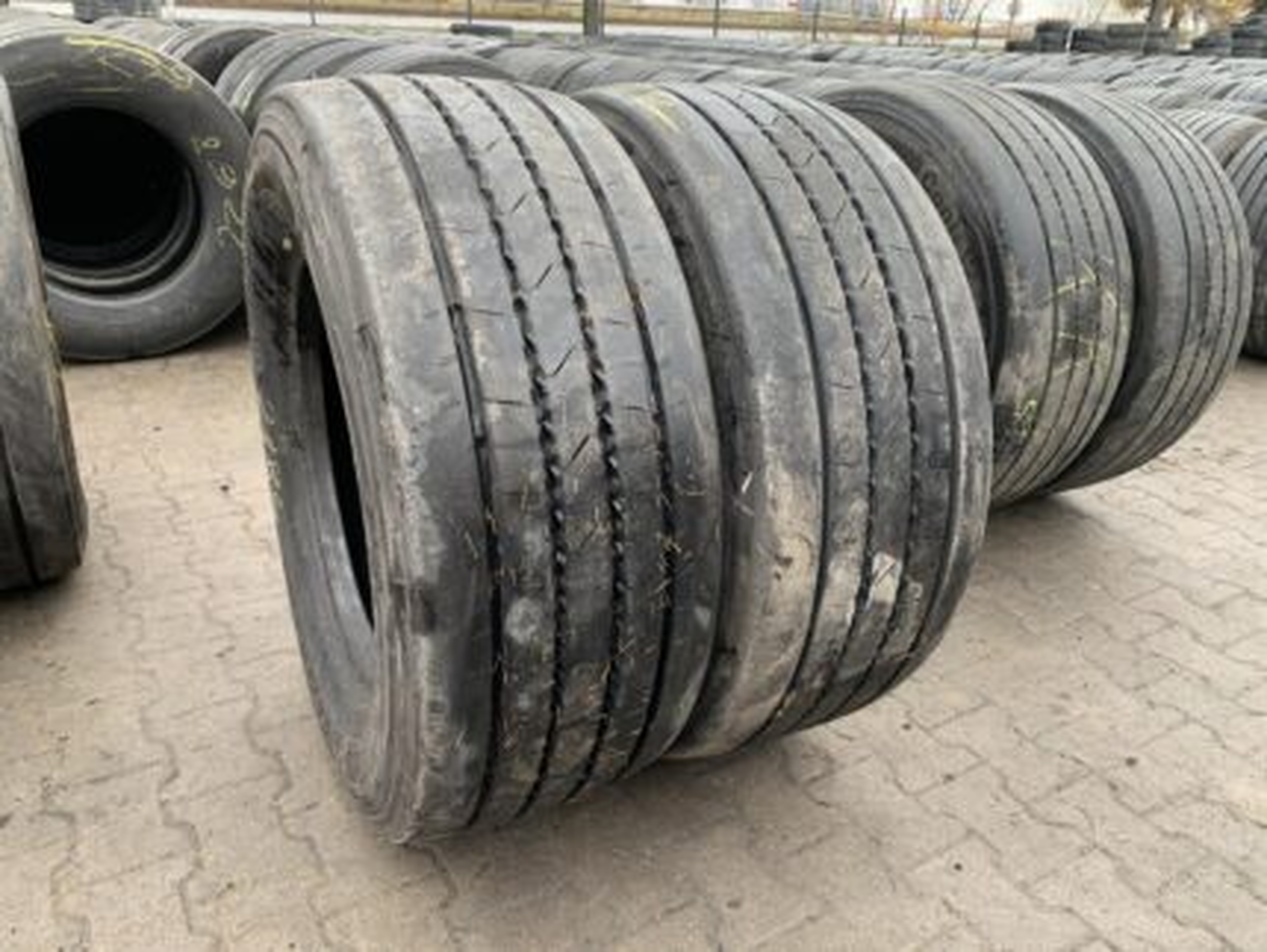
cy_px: 476
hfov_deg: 67.3
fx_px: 952
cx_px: 634
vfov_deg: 53.1
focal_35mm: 26
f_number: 1.8
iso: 64
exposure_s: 1/121
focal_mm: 4.25
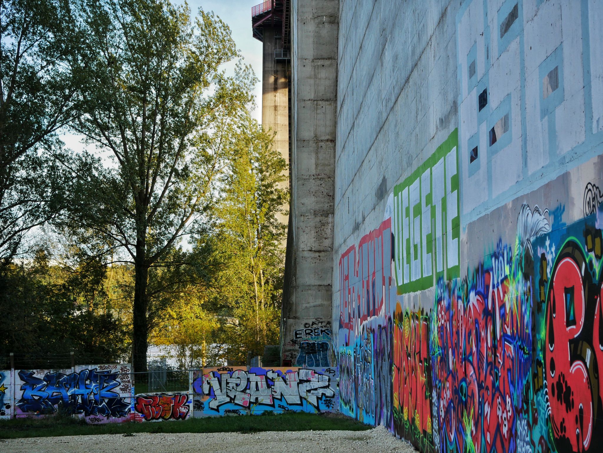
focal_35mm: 60
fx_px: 1045
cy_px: 226
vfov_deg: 24.4
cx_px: 302
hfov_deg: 32.2
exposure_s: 1/250
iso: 200
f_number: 4.5
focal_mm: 30
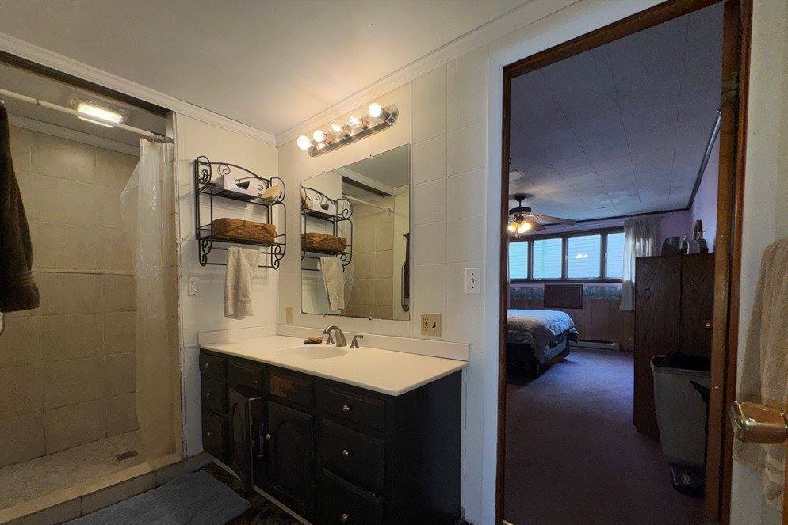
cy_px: 299
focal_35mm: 15
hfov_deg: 100.4
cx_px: 391
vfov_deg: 76.9
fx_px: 328
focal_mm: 2.22
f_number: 2.2
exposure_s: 1/122
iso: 50
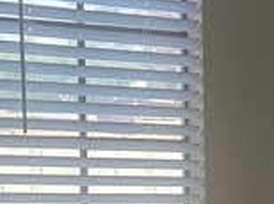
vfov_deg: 9.0
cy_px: 314
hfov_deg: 11.2
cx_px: 555
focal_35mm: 160
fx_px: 1264
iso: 32
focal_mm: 6.7
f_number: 1.8
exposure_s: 1/120
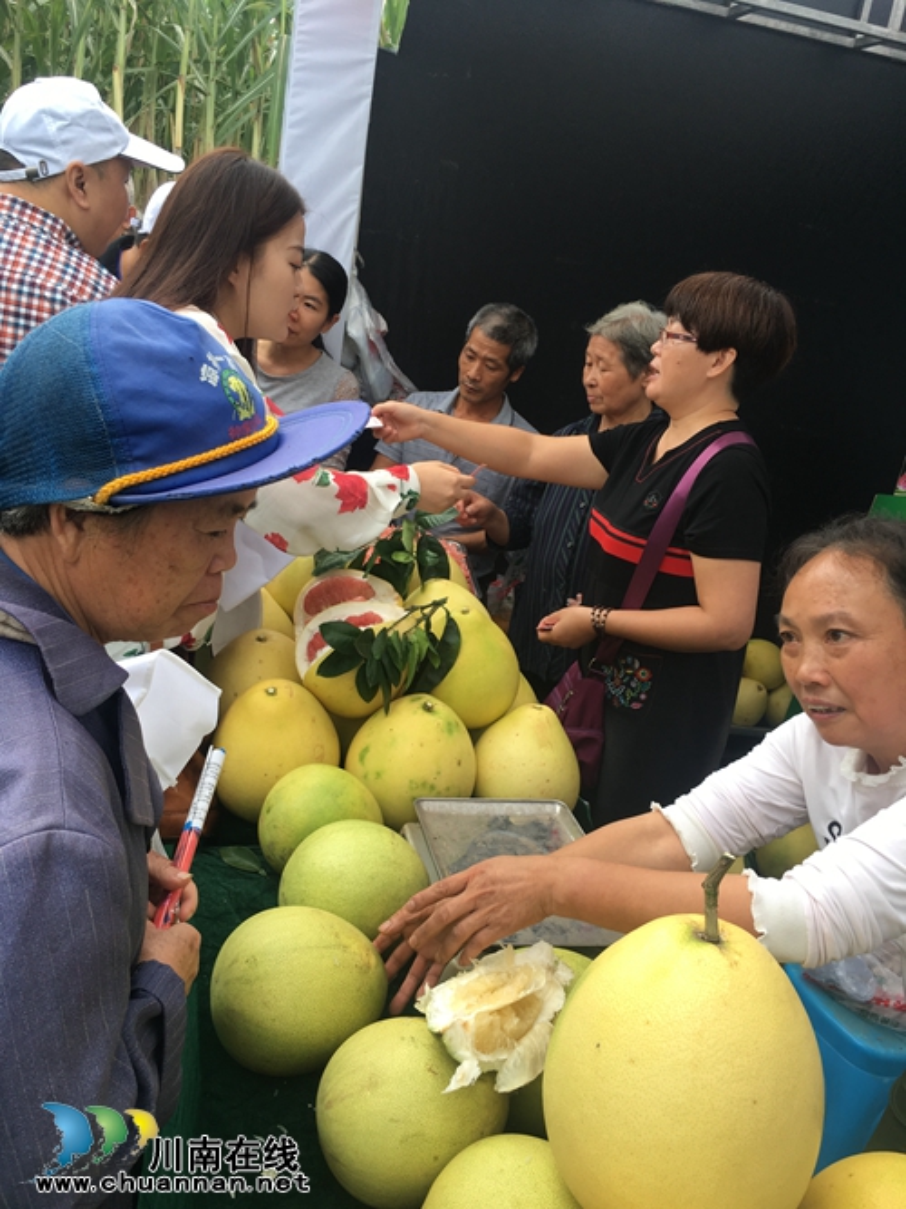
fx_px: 1012
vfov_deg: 61.7
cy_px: 604
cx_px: 453
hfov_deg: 48.2
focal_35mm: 29
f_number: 2.2
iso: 25
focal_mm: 4.15
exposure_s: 1/105
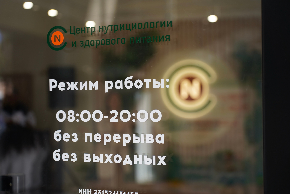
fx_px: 427
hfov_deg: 37.5
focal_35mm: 53
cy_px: 97
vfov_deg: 25.6
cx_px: 145
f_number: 2.8
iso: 100
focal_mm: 53
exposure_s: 1/250
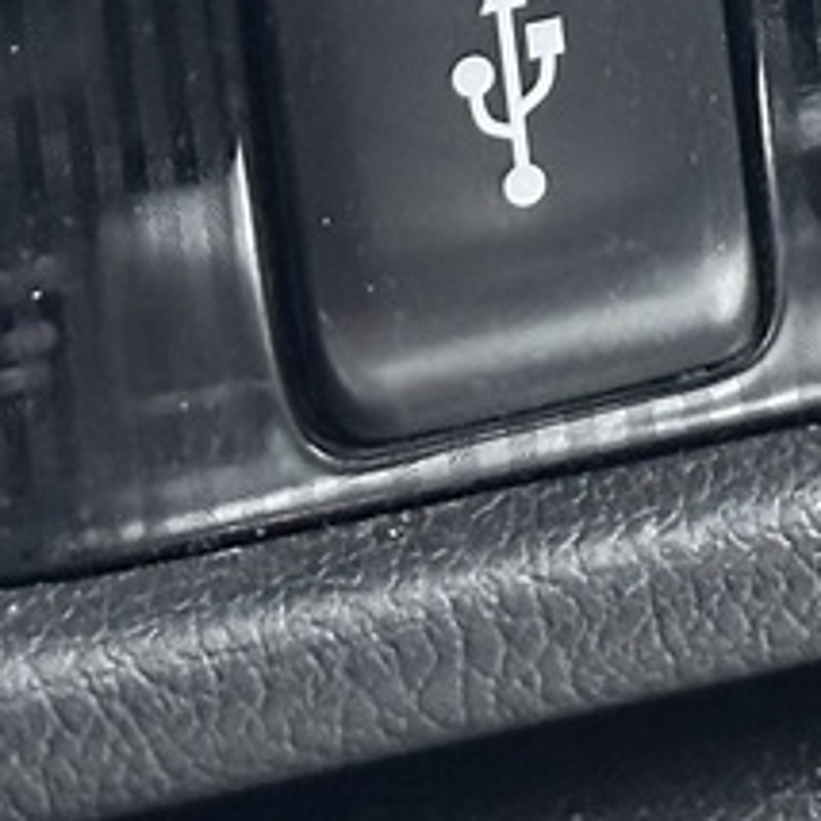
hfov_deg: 6.0
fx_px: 7647
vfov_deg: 6.0
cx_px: 1396
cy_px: -729
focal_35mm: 285
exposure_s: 1/27
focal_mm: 6.86
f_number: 1.78
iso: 500
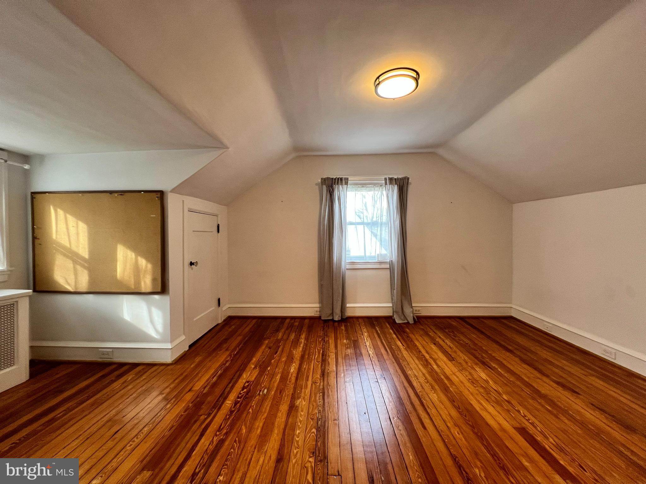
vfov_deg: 89.9
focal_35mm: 13
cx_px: 323
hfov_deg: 106.2
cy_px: 242
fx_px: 243
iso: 250
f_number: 1.8
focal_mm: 1.57
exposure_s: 1/120
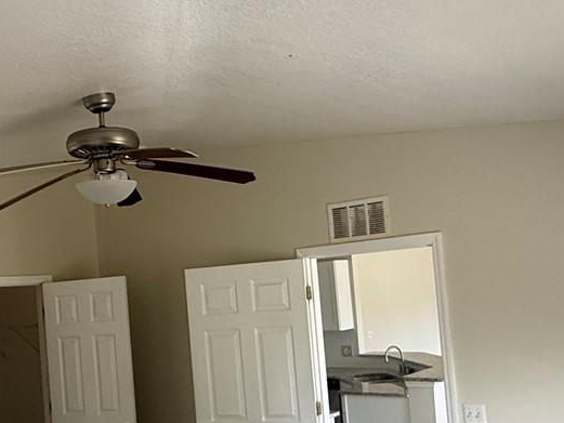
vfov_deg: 33.4
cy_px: 269
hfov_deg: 43.1
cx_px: 179
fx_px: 701
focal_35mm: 43
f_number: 2.2
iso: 200
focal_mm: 2.22
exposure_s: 1/99
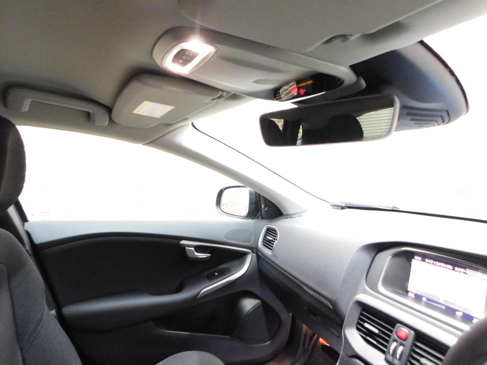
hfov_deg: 73.9
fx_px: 324
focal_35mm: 23
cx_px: 244
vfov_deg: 58.9
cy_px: 182
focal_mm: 4
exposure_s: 1/6
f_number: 3
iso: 800
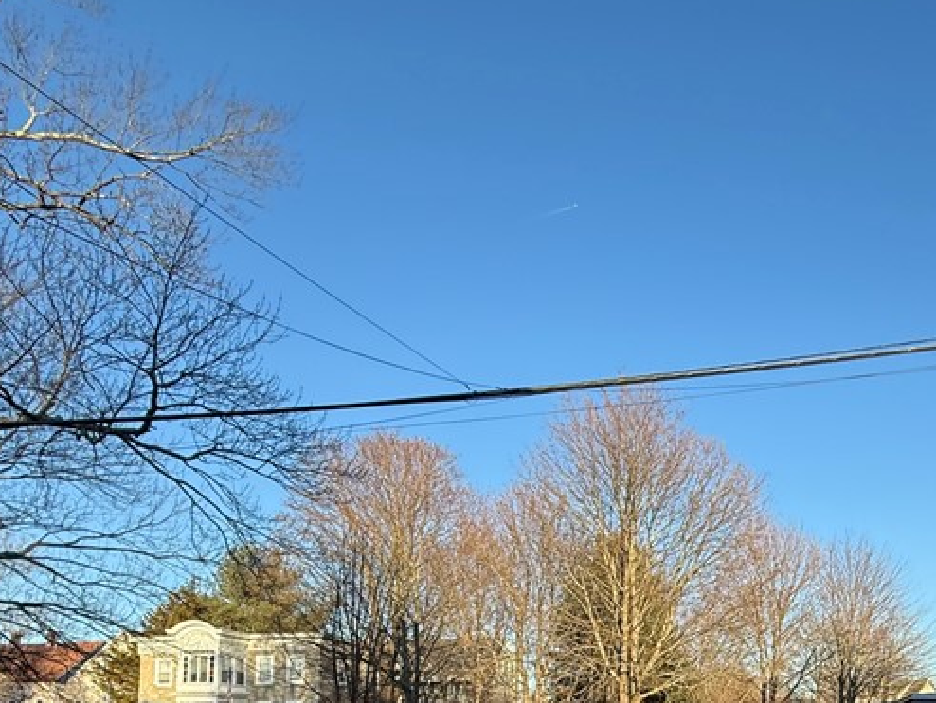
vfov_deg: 42.7
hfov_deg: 58.5
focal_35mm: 29
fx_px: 785
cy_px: 676
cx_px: 699
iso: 50
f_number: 2.2
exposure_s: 1/789
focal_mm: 2.22
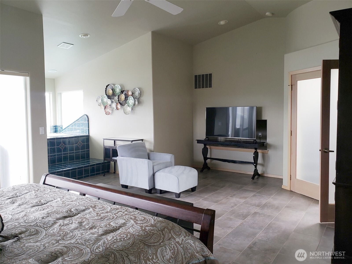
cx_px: 176
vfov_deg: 53.1
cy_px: 132
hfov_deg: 67.3
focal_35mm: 26
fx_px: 264
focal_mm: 4.3
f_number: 2.4
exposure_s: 1/60
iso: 125
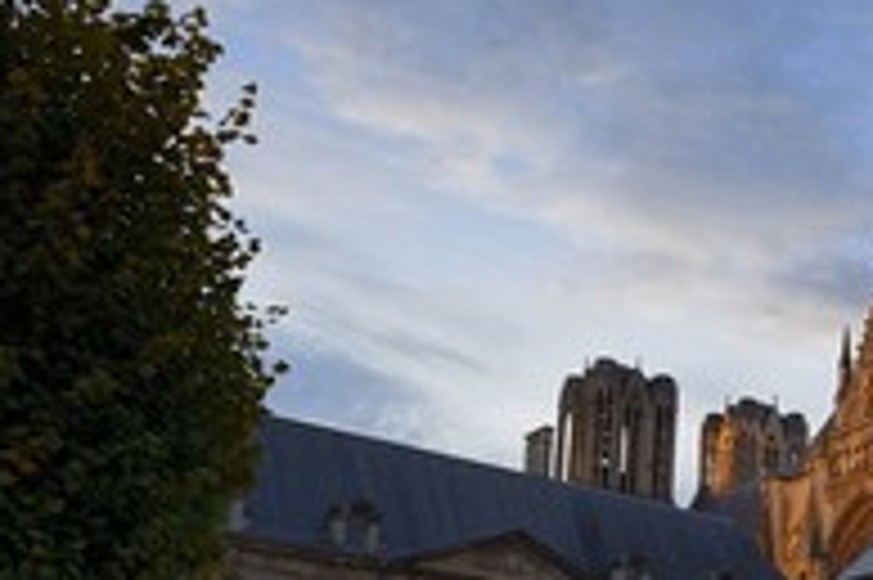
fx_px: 1260
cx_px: 900
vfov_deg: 24.6
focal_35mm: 52
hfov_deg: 34.3
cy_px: 602
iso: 100
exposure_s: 1
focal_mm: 24
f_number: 7.1
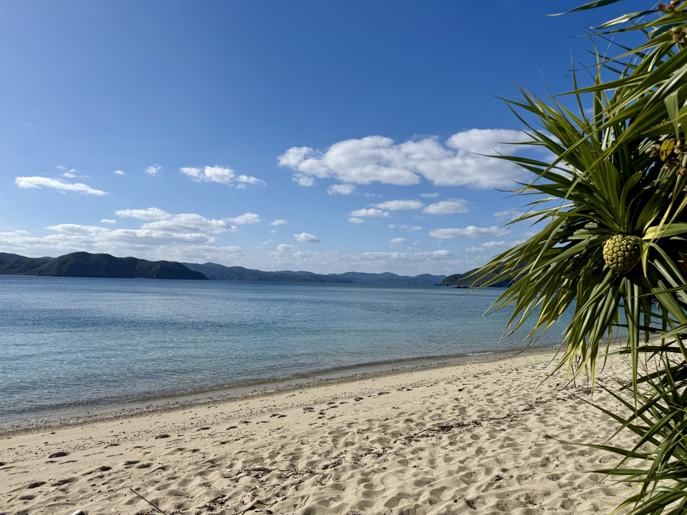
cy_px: 258
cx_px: 344
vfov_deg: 56.8
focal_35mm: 24
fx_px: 476
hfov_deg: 71.6
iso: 80
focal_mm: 6.76
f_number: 1.78
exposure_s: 1/10309
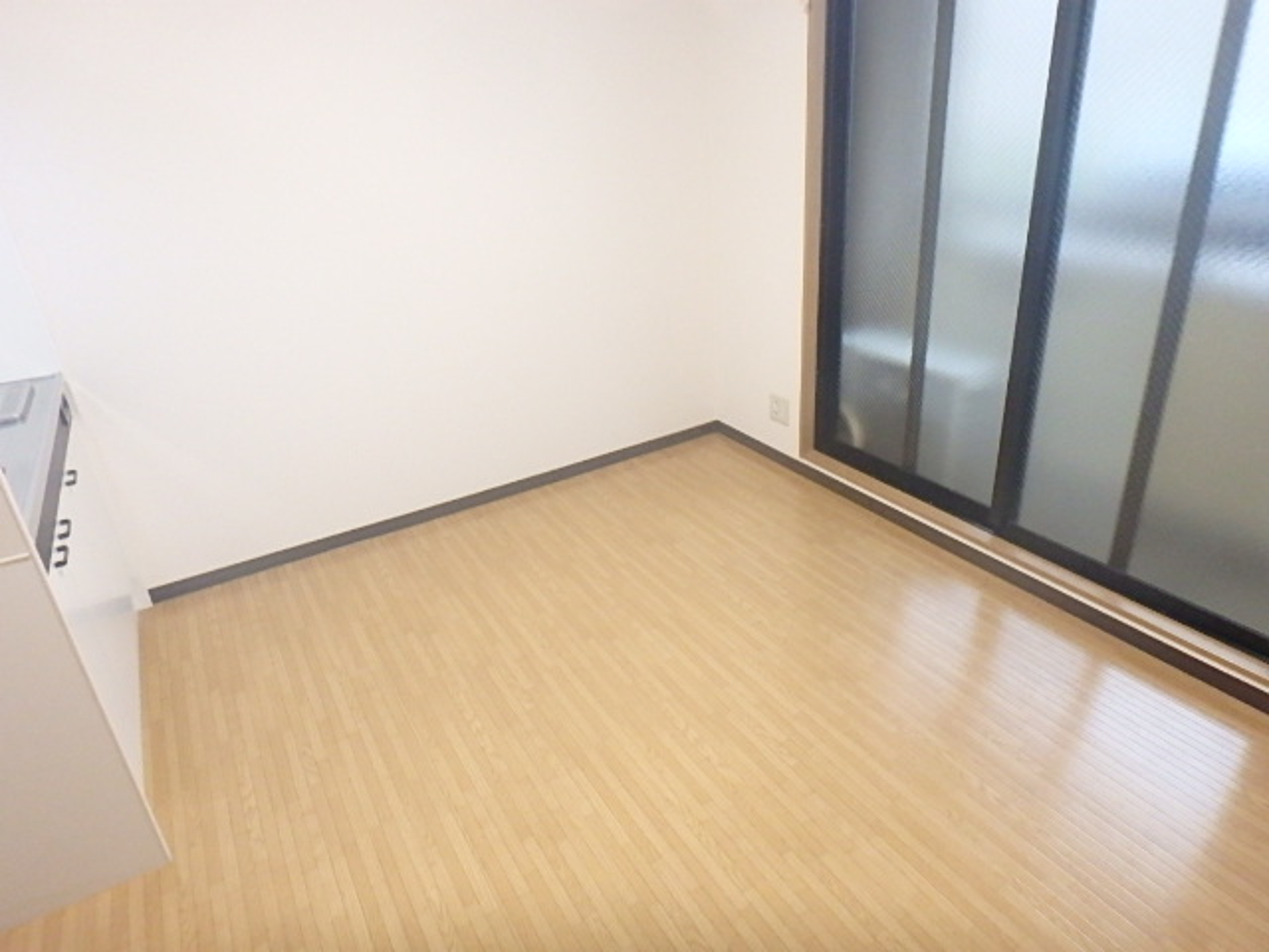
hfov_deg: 79.0
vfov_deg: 63.4
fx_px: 770
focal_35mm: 21
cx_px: 634
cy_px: 476
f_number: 3.5
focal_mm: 3.7
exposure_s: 1/30
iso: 800
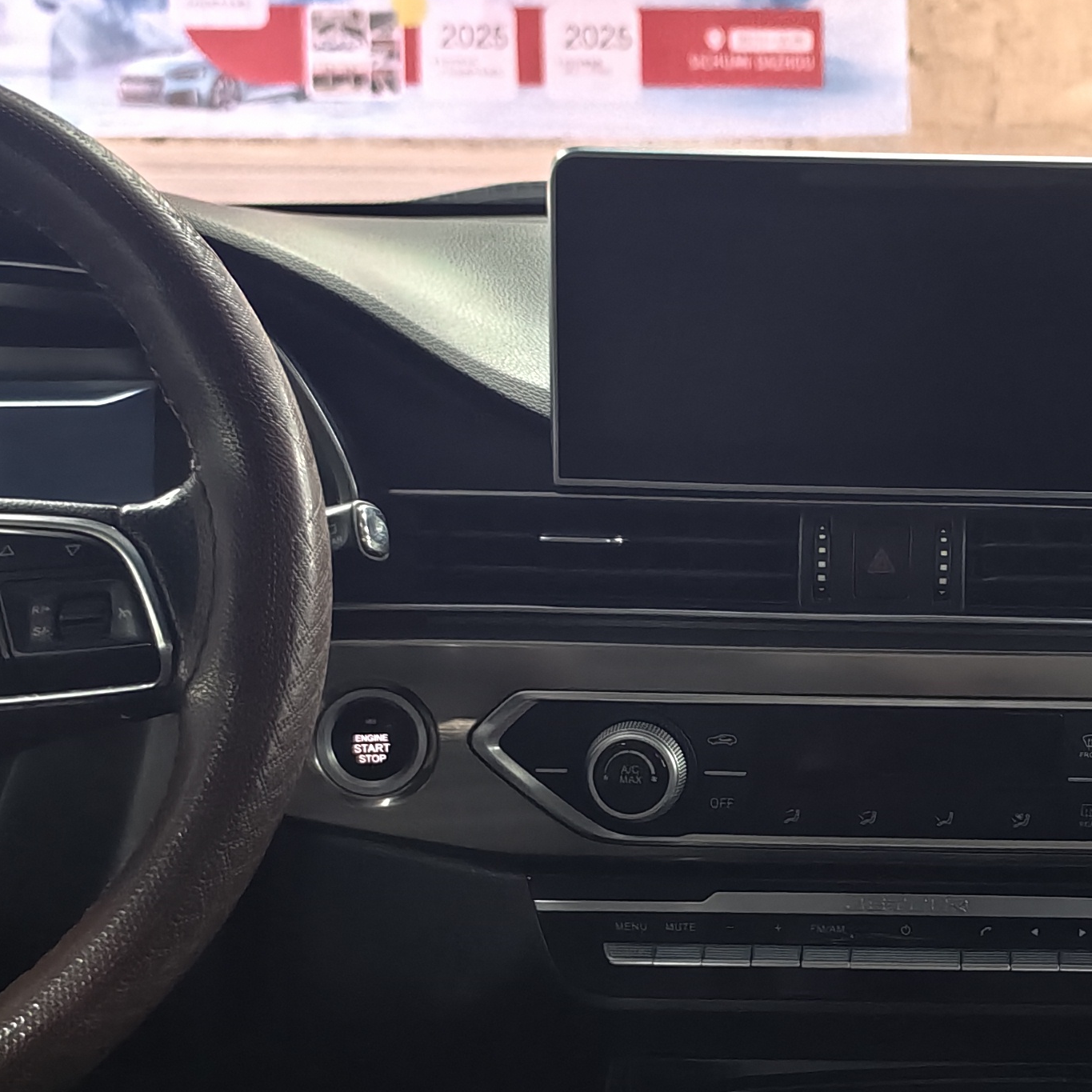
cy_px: 618
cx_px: 957
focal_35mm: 61
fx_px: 2177
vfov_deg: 28.1
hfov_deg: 27.3
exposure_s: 1/33.3
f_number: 1.57
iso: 2086
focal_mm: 5.6
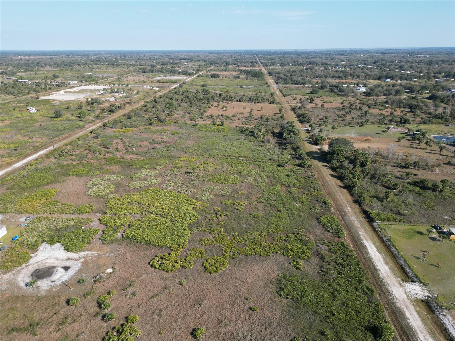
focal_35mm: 24
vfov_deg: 56.8
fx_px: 315
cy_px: 170
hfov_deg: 71.6
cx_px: 228
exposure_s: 1/2000
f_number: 1.7
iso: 130
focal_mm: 6.72
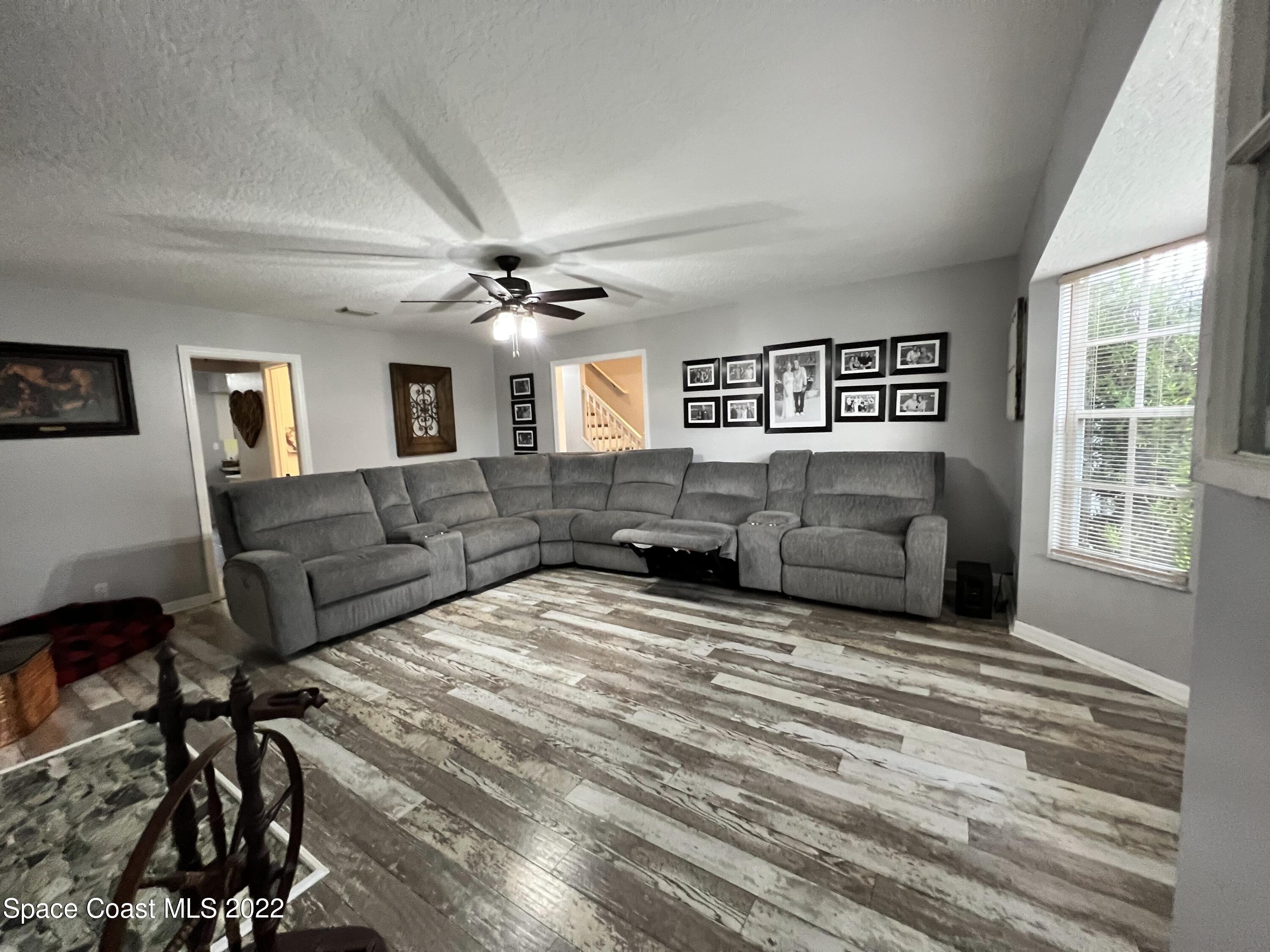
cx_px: 635
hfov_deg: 106.2
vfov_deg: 89.9
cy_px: 476
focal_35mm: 13
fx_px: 477
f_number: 1.8
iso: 640
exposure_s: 1/60
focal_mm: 1.57
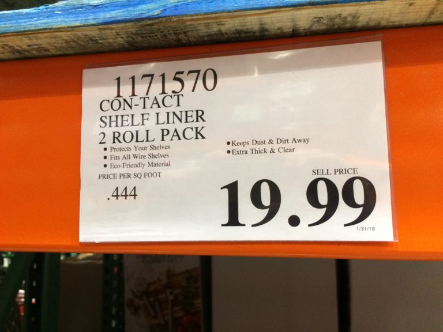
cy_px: 166
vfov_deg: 48.2
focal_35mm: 29
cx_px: 222
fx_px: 371
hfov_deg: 61.7
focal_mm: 4.15
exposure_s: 1/30
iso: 160
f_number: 2.2
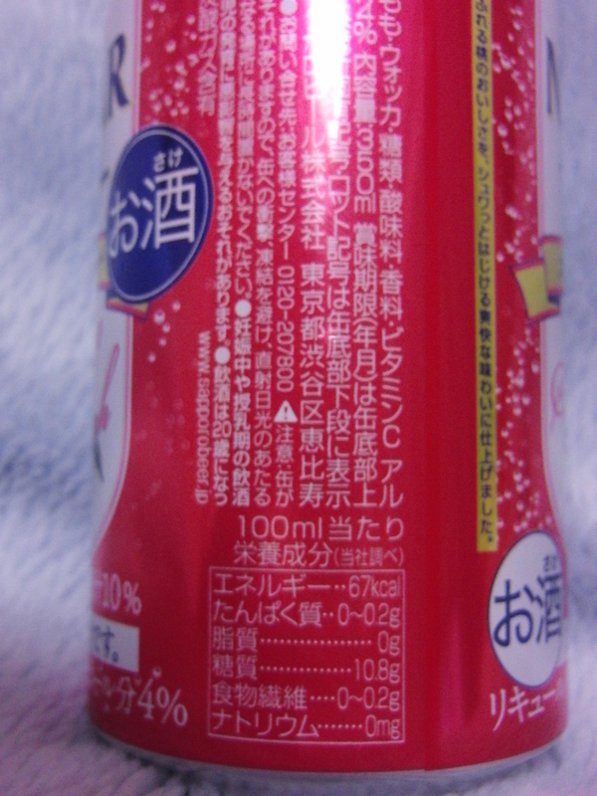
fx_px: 920
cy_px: 398
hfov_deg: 36.0
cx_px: 298
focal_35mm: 40
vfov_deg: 46.8
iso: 800
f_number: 3.8
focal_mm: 7.1
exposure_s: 1/40
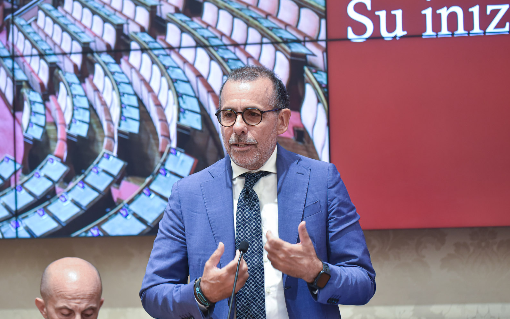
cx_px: 254
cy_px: 170
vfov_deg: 10.7
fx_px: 1710
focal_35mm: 123
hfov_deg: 17.0
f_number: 2.8
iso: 1600
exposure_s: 1/250
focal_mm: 120
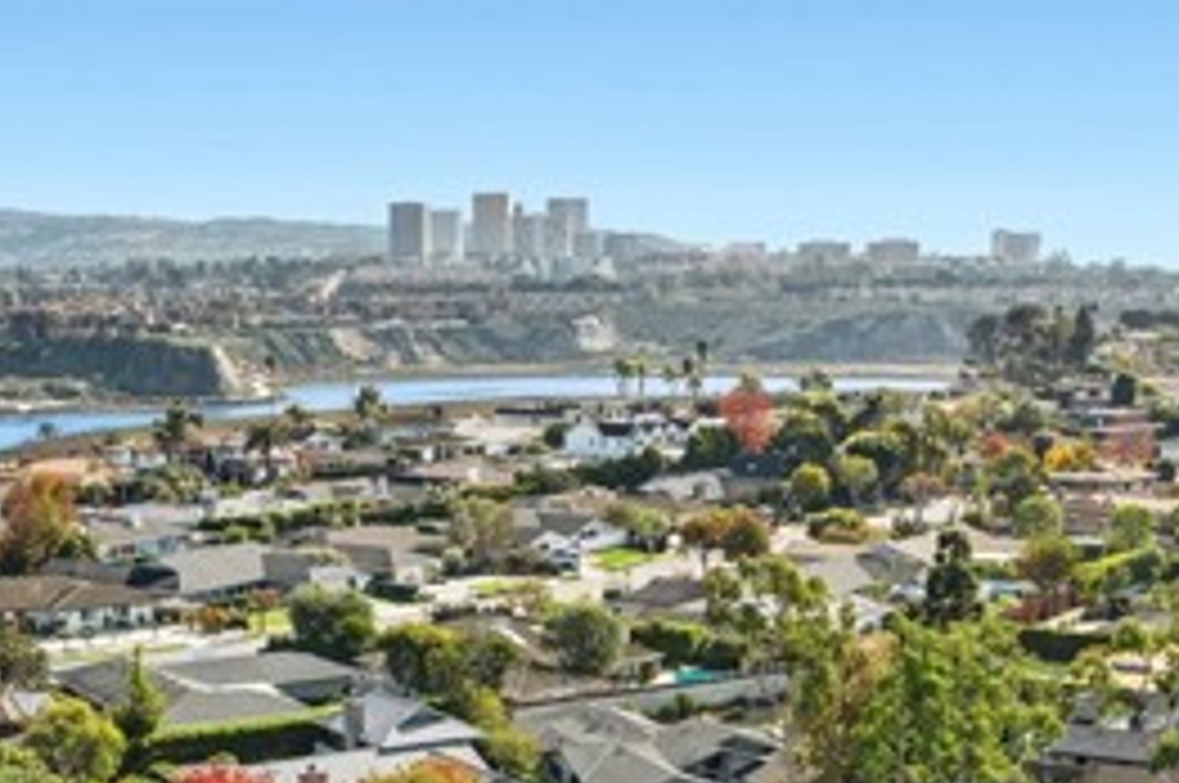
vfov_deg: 20.4
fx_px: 1995
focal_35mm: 61
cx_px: 495
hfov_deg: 32.9
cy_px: 1001
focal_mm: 12.3
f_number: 2.8
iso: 160
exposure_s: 1/200
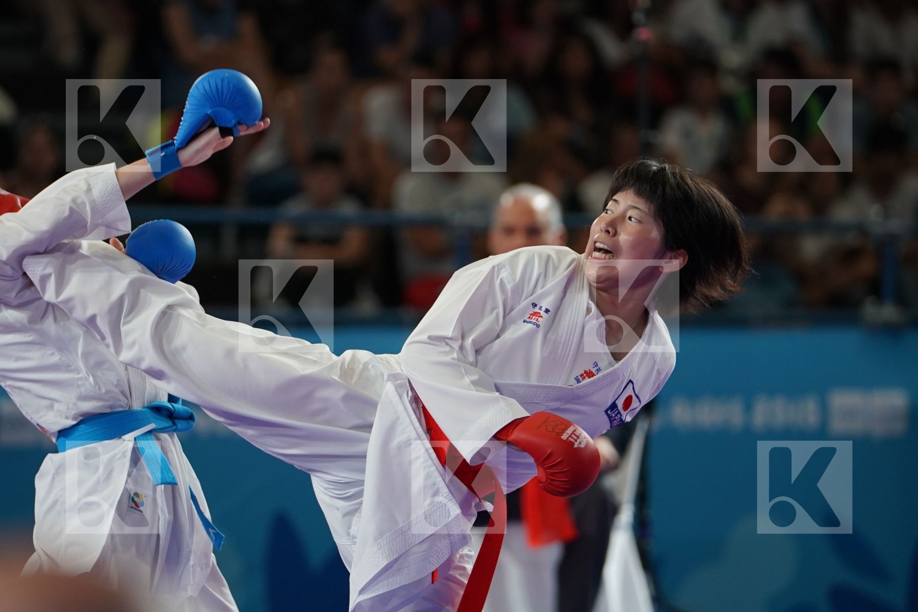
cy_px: 306
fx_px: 6298
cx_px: 459
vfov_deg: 5.6
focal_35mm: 247
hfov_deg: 8.3
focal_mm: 165
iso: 1250
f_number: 2.8
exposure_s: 1/1000
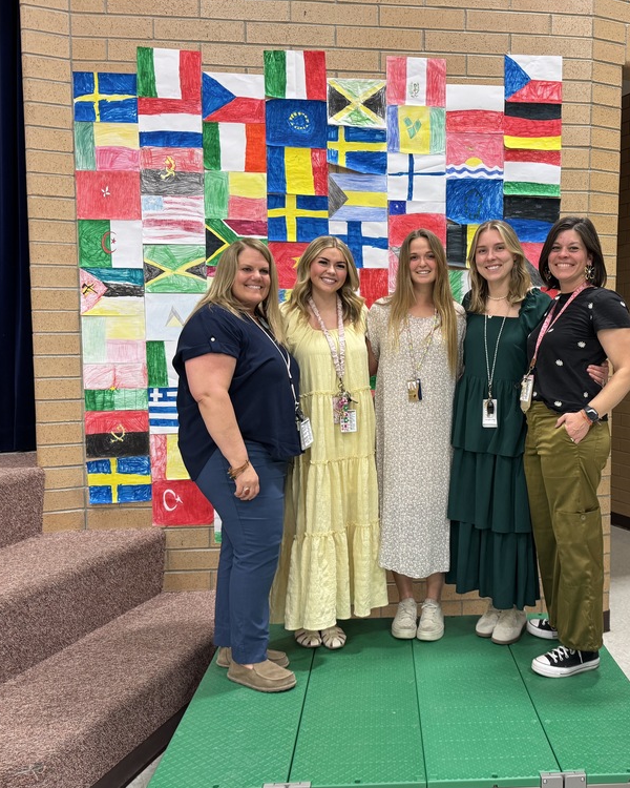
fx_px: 746
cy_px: 392
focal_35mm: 32
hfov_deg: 45.0
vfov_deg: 55.7
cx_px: 429
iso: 200
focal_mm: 6.76
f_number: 1.78
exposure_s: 1/60
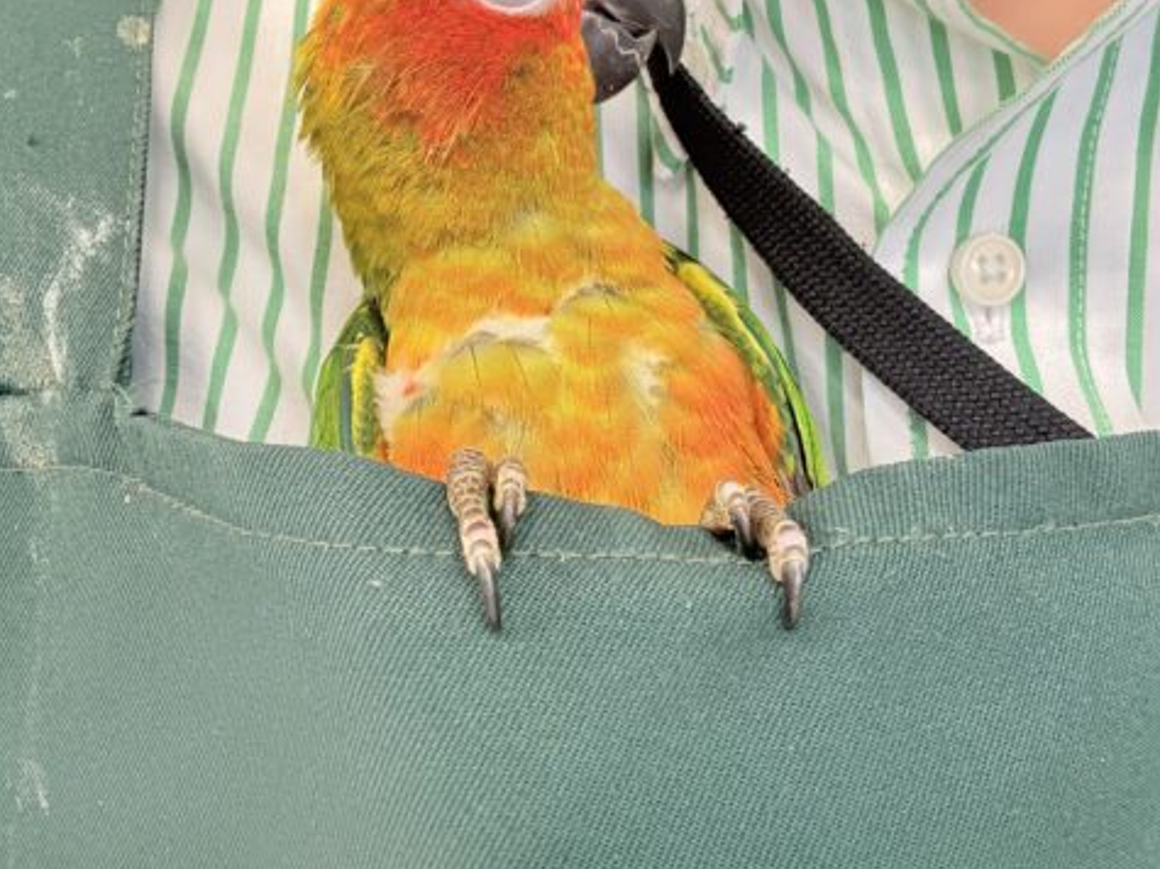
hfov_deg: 58.4
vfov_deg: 45.3
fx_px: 1039
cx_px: 581
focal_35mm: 31
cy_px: 366
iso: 160
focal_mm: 2.69
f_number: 1.9
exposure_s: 1/50
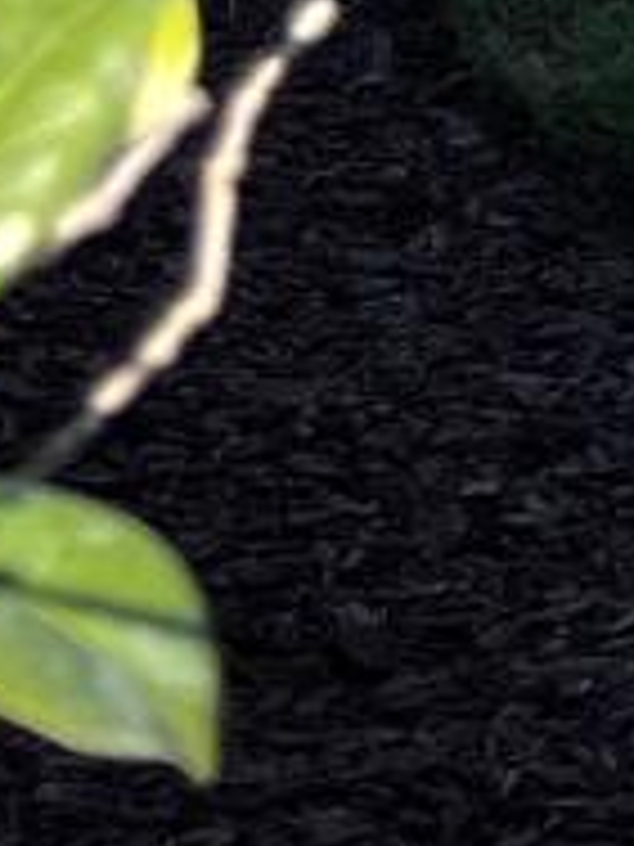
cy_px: -1613
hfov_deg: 6.3
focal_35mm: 207
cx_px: 2154
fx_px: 5055
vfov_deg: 8.2
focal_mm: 5.7
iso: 50
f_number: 1.5
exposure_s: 1/2632
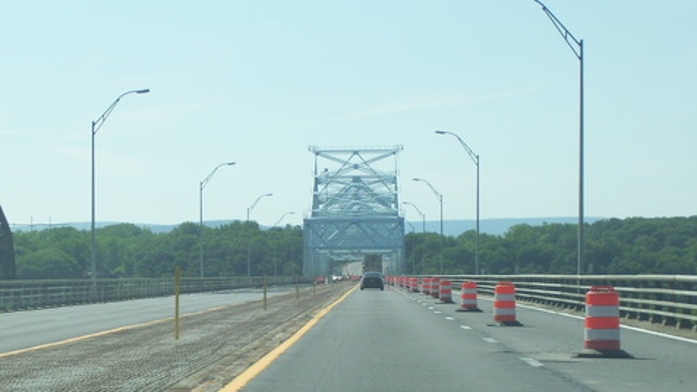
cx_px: 264
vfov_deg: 8.2
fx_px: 2736
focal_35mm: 148
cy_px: 306
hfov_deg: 14.5
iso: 80
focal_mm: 18
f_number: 4.6
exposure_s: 1/640
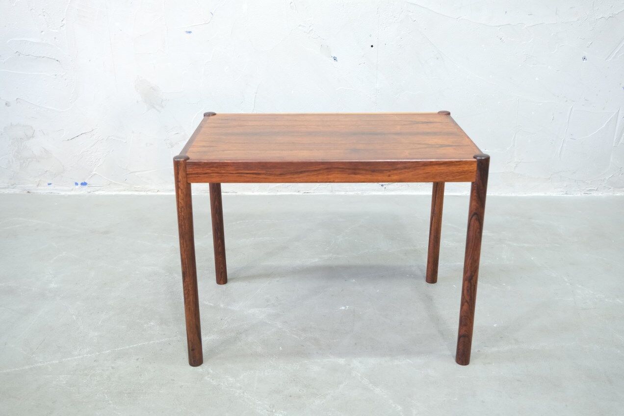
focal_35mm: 33
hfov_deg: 57.2
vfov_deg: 40.0
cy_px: 208
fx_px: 572
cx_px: 312
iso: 2500
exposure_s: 1/30
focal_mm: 22.3
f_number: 4
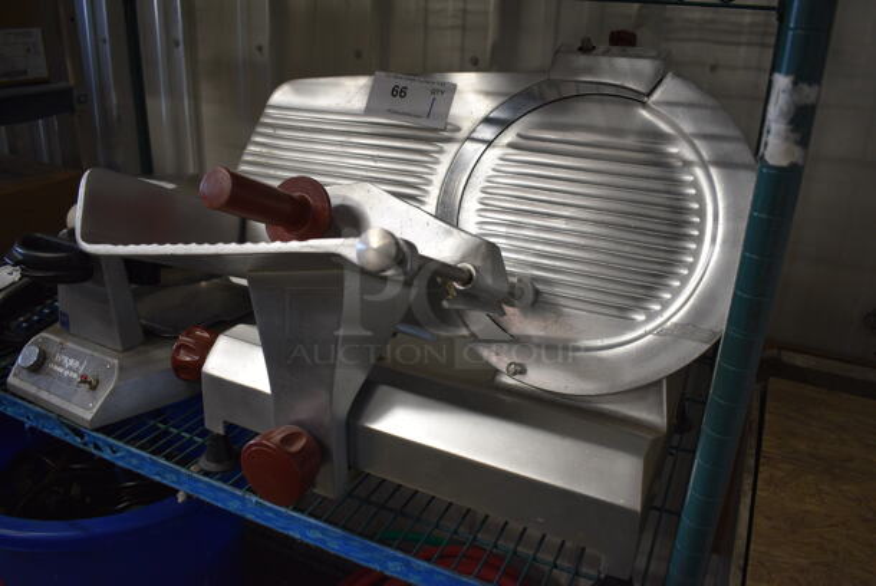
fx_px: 658
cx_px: 438
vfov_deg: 48.0
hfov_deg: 67.3
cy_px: 293
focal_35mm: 27
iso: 800
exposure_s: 1/125
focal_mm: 18
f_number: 3.5
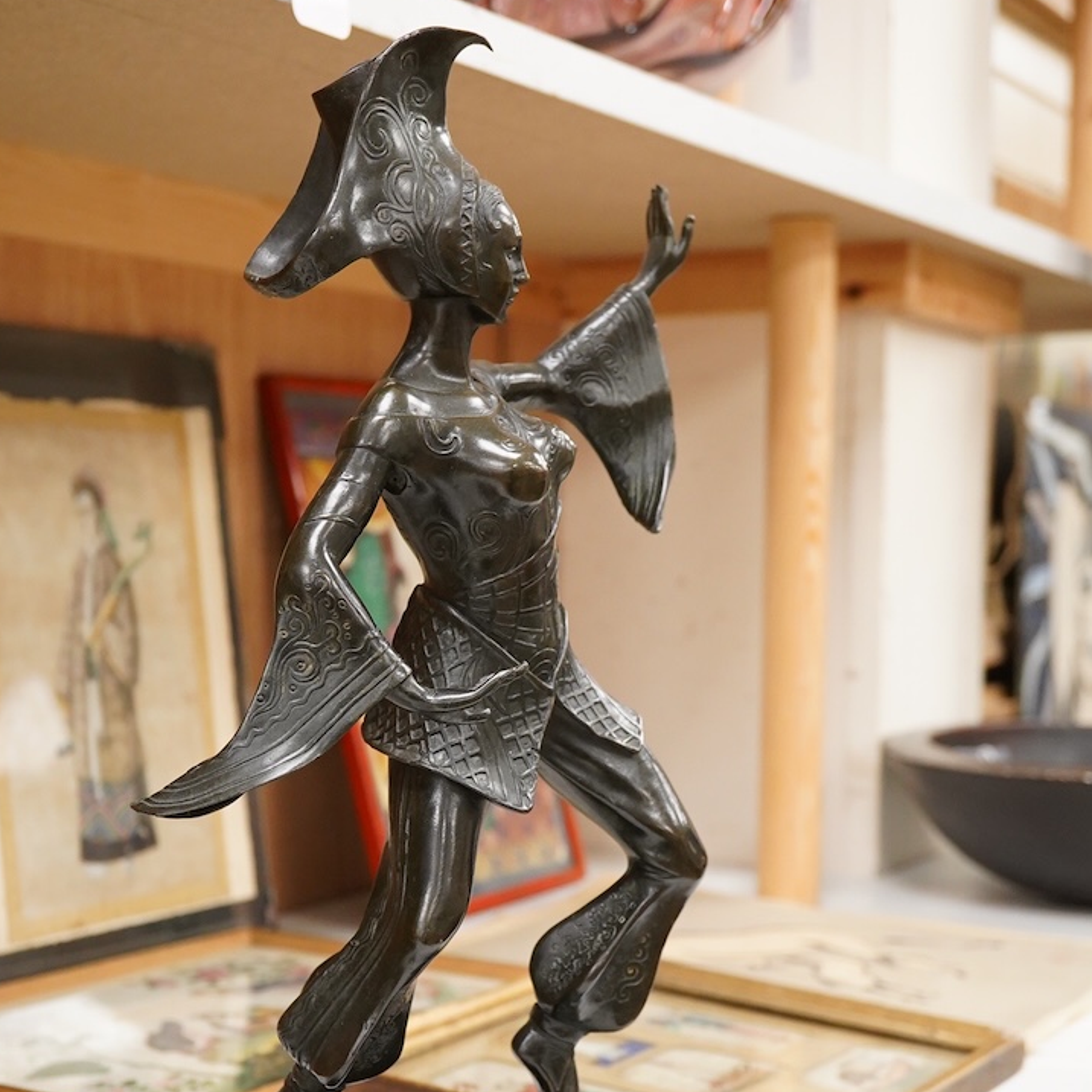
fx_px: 2141
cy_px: 663
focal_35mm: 60
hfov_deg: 28.6
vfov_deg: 28.5
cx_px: 524
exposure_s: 1/160
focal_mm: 30
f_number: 7.1
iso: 2500
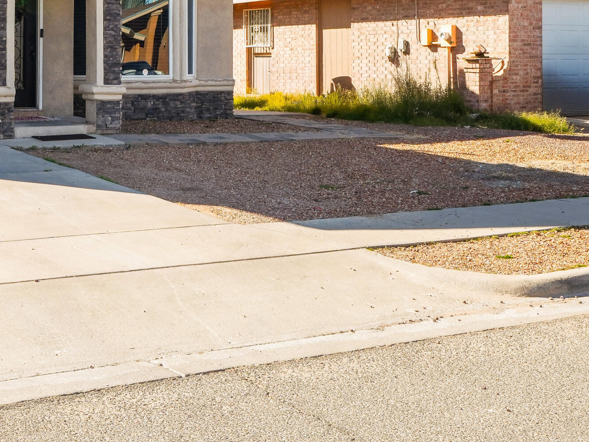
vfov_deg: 23.6
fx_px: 1038
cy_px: 80
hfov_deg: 31.2
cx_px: 153
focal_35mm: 61
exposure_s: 1/125
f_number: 11
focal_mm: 28
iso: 640
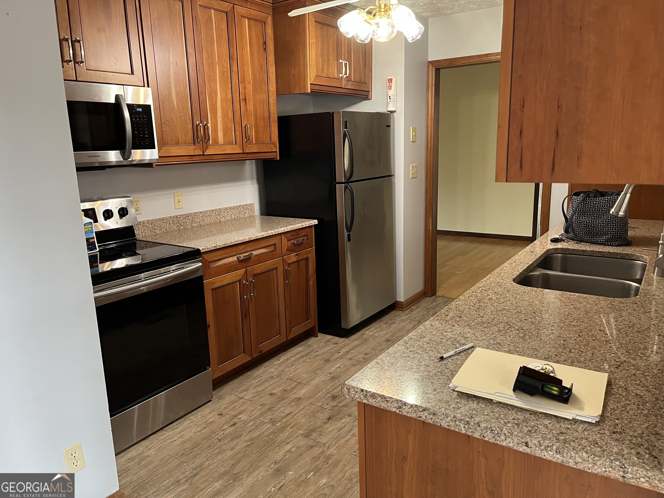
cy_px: 249
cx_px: 332
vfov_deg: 53.1
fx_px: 499
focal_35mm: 26
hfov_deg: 67.3
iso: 250
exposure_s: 1/60
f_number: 1.6
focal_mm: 5.1
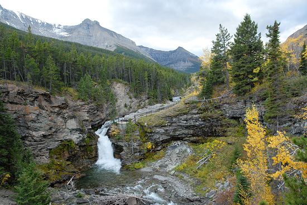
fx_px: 205
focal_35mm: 24
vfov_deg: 53.2
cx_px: 154
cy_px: 102
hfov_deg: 73.7
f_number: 7.1
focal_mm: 16
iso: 400
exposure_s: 1/60
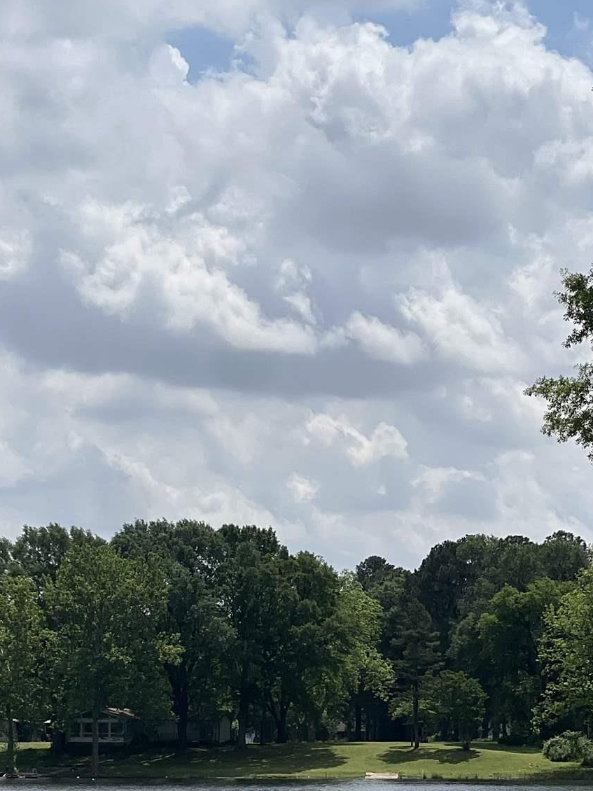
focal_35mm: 157
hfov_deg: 9.4
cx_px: 120
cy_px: 542
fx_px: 3587
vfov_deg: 12.6
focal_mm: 9
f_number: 2.8
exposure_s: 1/1698
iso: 32
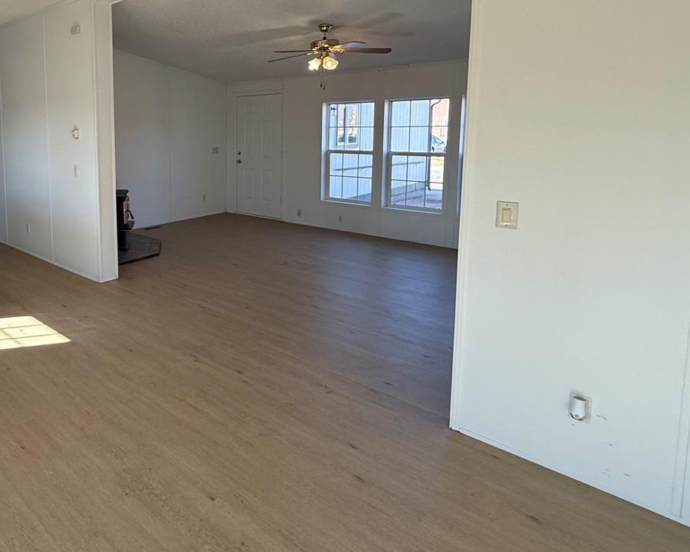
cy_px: 178
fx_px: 490
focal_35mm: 24
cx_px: 141
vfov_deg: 57.3
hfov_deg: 64.3
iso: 64
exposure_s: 1/99
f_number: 2.2
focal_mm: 2.22
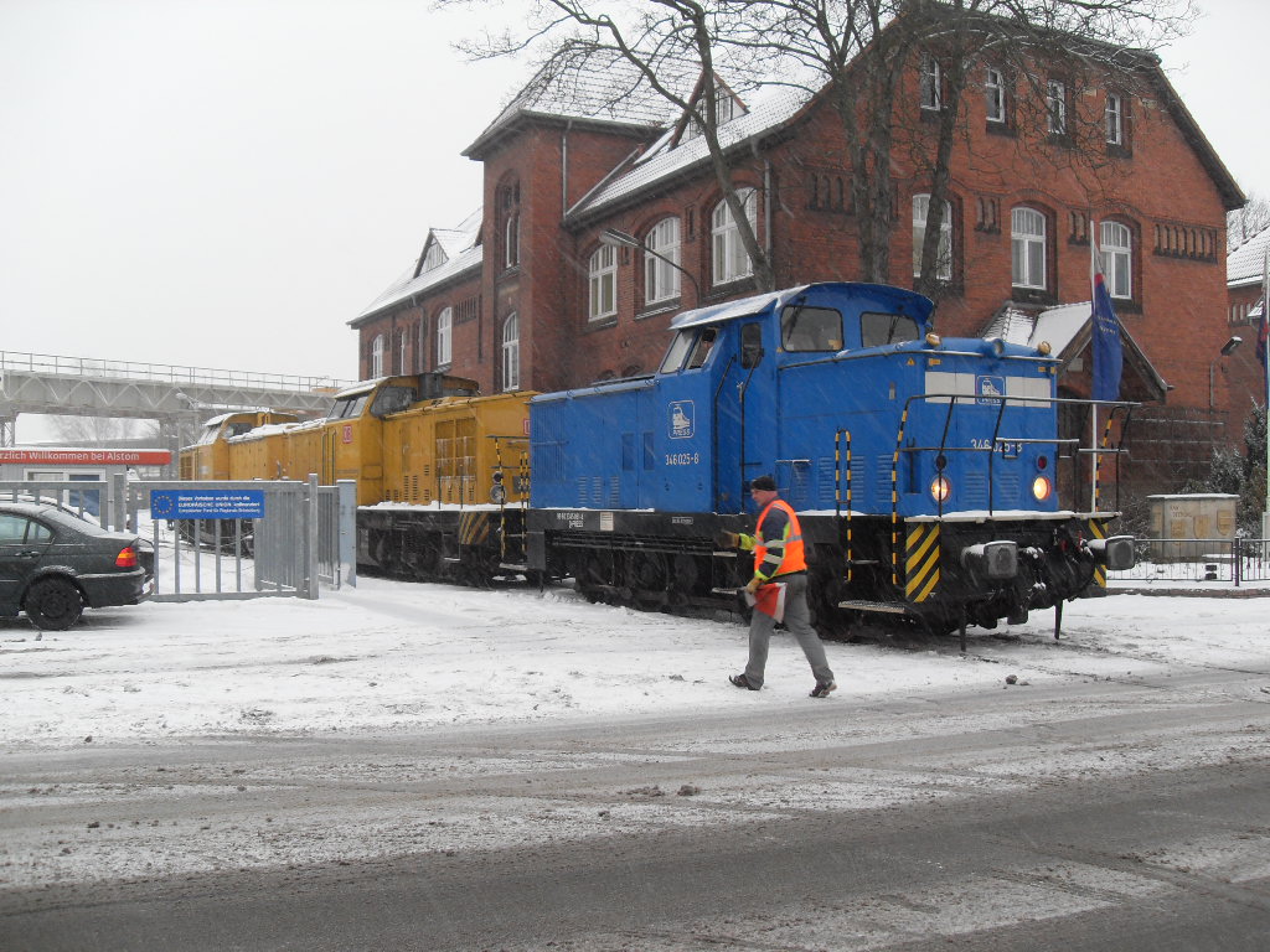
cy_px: 476
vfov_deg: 41.8
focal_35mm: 34
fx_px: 1247
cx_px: 635
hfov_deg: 54.0
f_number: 2.8
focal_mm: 6.3
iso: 100
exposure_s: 1/60
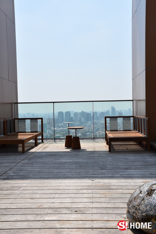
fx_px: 263
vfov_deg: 47.9
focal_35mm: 40
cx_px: 78
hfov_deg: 33.0
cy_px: 117
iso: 200
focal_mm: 27
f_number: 11
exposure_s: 1/500
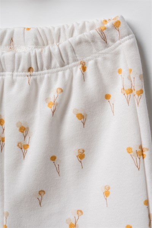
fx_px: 316
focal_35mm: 50
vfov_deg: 39.6
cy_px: 114
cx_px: 76
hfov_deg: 27.0
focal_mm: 50
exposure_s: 1/125
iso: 250
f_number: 9
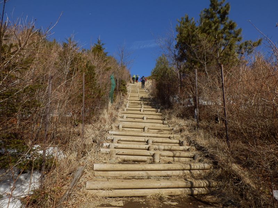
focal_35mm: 27
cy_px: 104
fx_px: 217
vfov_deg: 51.4
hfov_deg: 65.3
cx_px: 139
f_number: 8.4
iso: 80
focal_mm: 4.8
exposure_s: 1/250
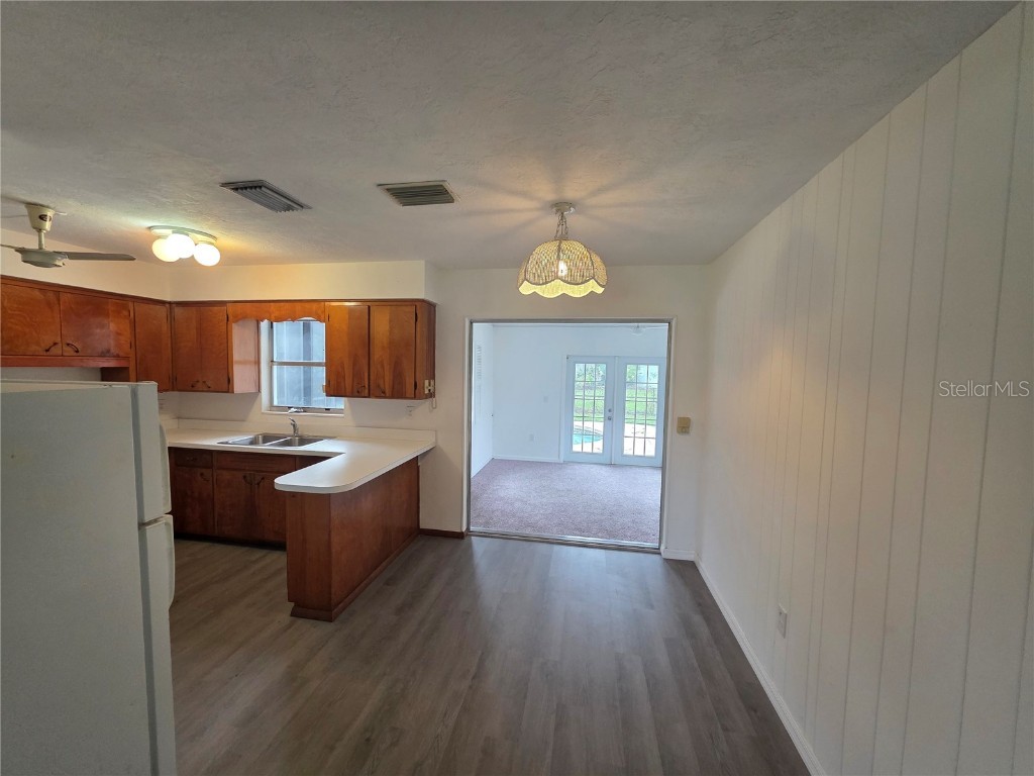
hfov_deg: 106.2
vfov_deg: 89.9
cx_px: 517
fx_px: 388
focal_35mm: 13
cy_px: 388
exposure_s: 1/120
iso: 250
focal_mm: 2.2
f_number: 1.9
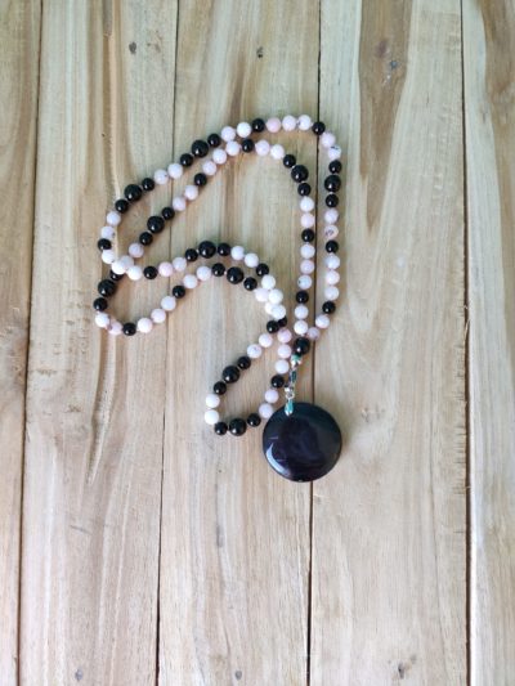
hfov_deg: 53.1
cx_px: 258
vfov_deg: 67.3
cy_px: 343
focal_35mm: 26
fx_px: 516
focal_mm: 4.77
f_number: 1.75
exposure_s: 1/50
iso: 334
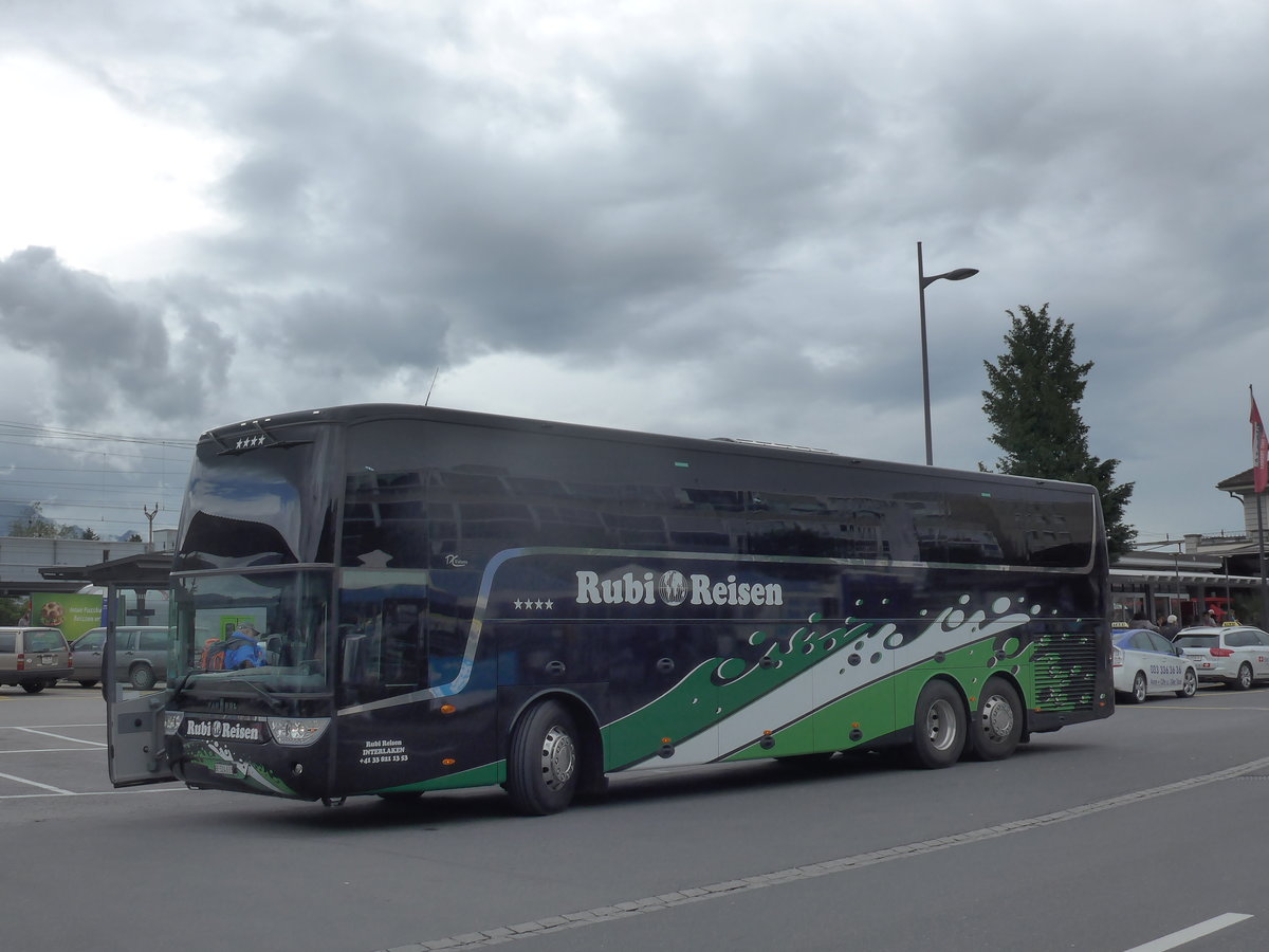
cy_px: 476
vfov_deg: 32.9
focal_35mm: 44
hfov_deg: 42.9
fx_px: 1613
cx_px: 634
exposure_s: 1/640
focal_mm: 9
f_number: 5
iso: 160
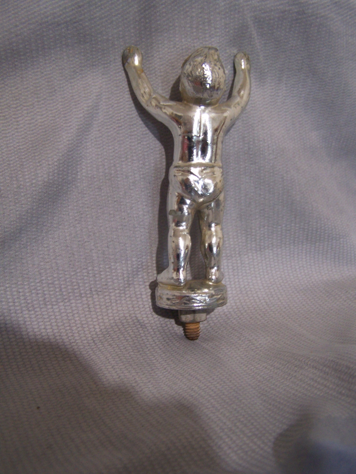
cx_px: 178
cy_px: 237
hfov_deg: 37.7
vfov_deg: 49.0
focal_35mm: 38
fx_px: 521
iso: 140
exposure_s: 1/8
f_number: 2.8
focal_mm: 6.3
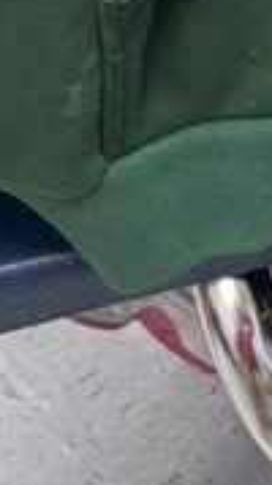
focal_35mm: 150
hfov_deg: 7.8
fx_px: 1925
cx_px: 473
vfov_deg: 11.0
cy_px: -826
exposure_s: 1/60
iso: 250
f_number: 1.78
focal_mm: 6.76
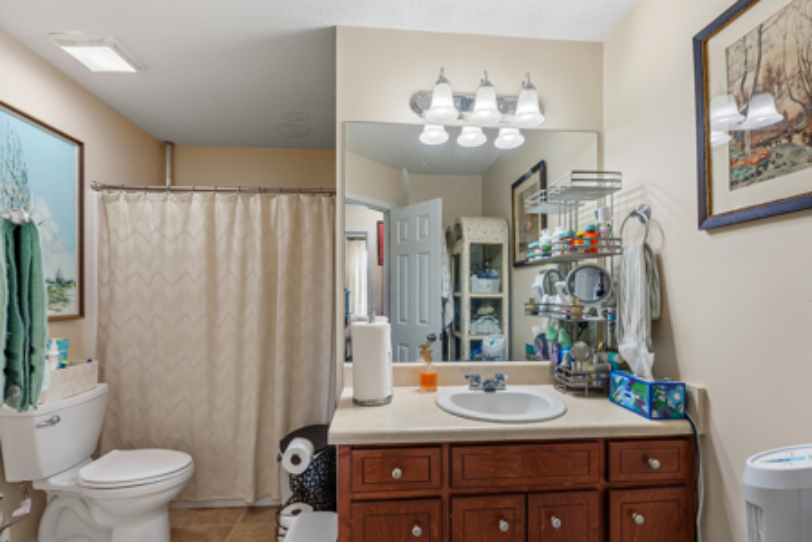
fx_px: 384
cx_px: 406
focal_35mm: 17
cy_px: 271
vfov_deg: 70.5
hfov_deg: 93.2
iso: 2500
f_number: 5.6
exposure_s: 1/30
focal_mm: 17
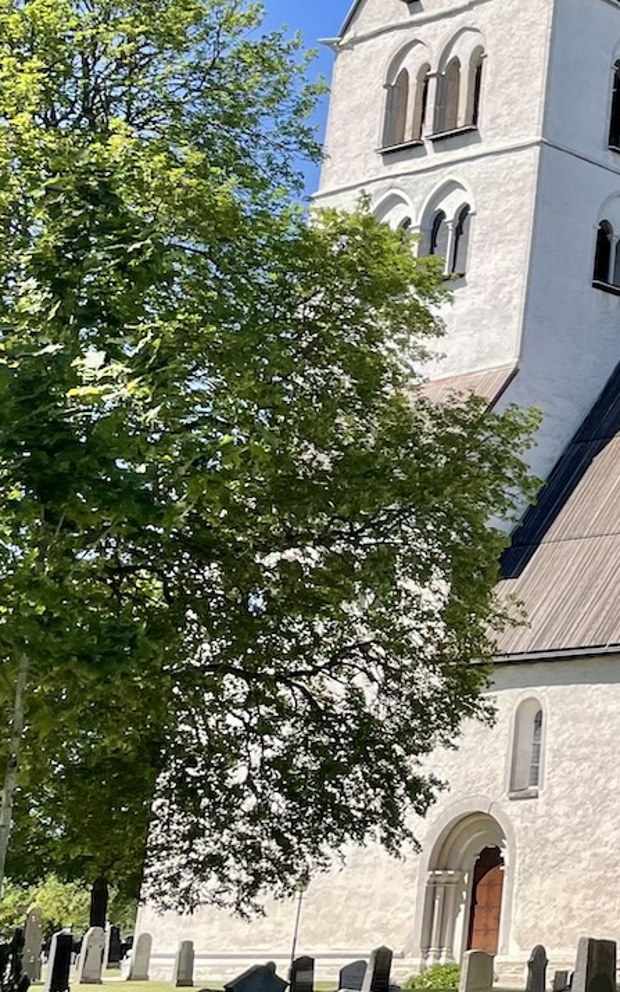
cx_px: 1111
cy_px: 257
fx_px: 2000
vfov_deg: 27.5
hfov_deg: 15.3
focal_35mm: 74
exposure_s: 1/1435
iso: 32
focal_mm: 4.2
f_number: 1.6
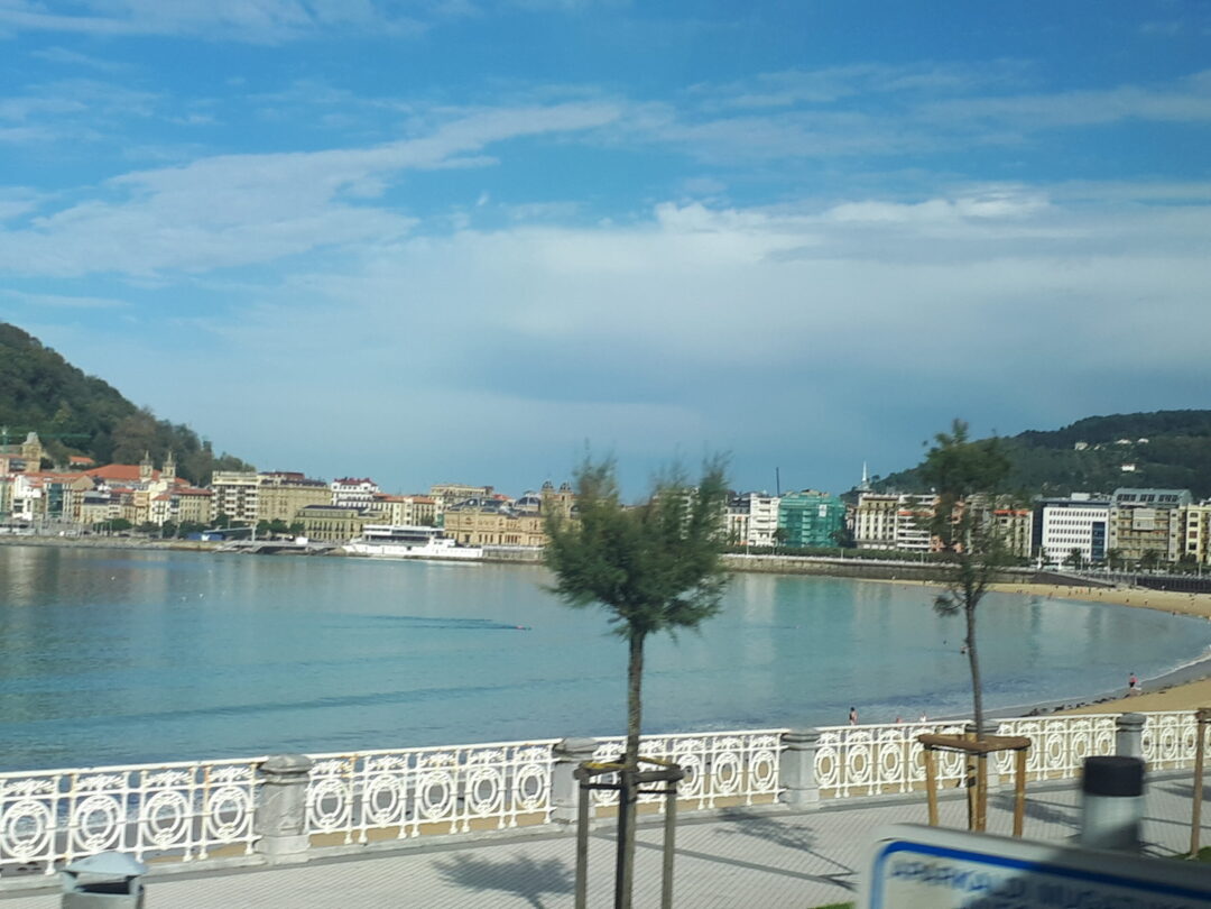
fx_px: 945
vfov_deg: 51.4
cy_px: 454
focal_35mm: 27
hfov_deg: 65.3
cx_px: 606
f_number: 1.9
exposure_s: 1/270
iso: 40
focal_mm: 3.6
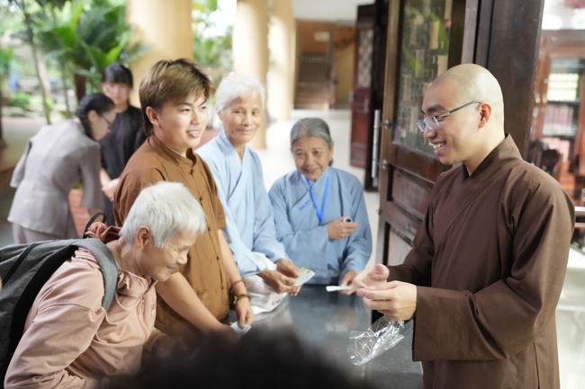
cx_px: 292
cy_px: 194
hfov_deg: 48.5
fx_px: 650
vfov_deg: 33.4
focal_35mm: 40
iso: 8000
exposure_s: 1/80
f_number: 2.8
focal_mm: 40
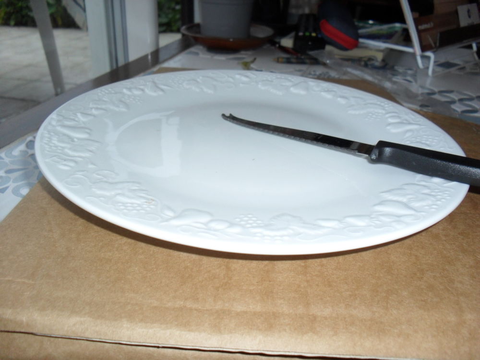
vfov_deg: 40.7
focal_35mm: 35
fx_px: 485
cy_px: 180
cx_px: 240
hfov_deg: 52.6
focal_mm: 6.3
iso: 200
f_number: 3.2
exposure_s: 1/45
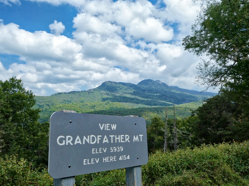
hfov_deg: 55.4
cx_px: 124
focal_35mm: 33
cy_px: 93
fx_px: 237
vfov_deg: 42.9
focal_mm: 5.8
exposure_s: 1/800
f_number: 3.6
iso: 80
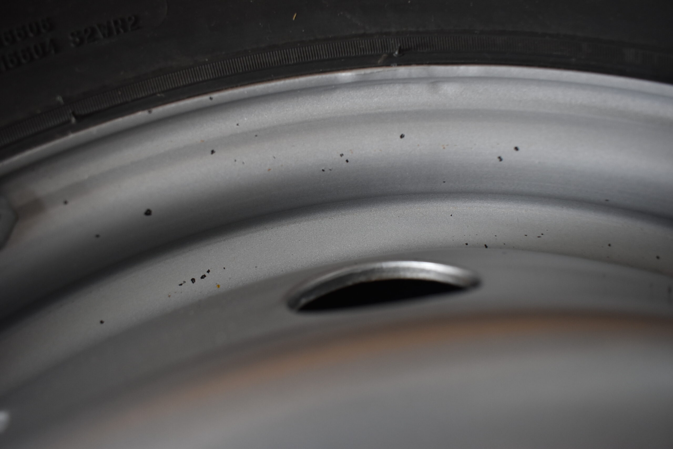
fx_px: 505
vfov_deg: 47.9
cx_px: 336
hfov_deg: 67.4
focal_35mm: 27
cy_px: 224
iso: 800
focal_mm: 18
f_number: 4.5
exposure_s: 1/60
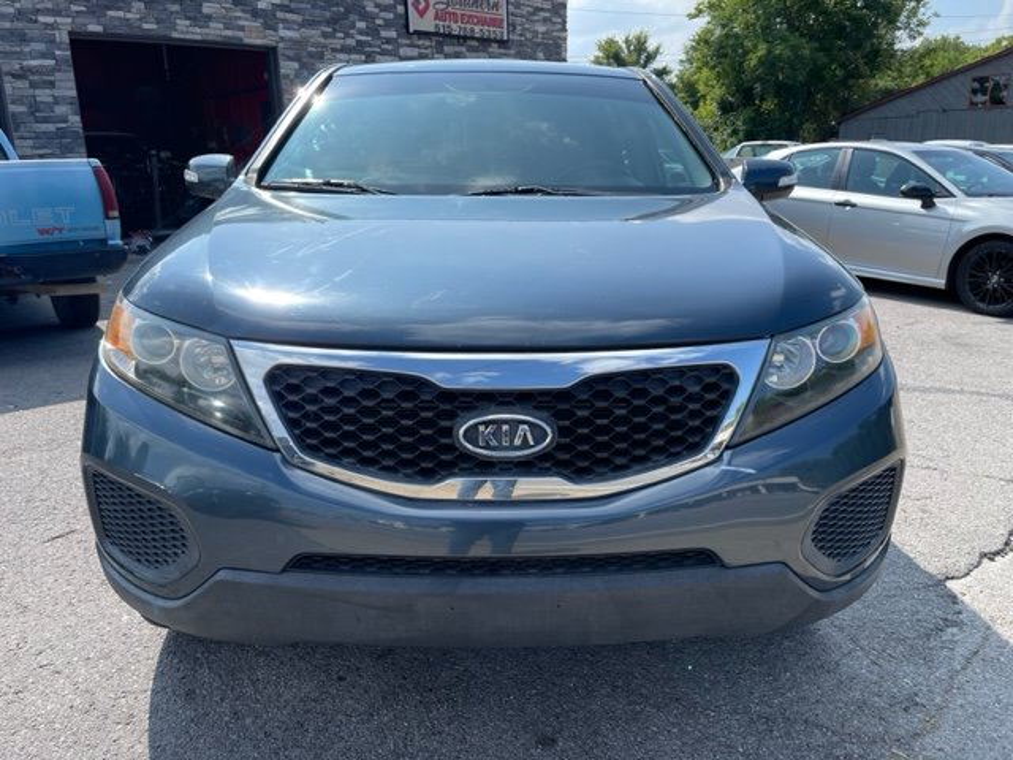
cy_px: 380
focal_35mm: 26
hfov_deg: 67.3
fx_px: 761
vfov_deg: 53.1
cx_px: 506
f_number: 1.6
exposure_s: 1/1852
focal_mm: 5.1
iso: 32
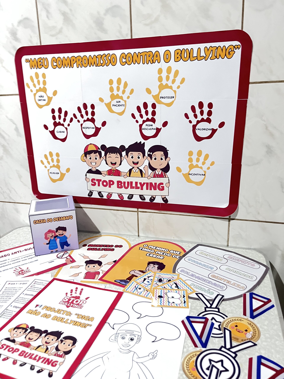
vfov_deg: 67.3
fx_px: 284
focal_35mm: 26
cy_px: 190
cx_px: 142
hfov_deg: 53.1
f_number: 1.6
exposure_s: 1/20
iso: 1000
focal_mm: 5.1
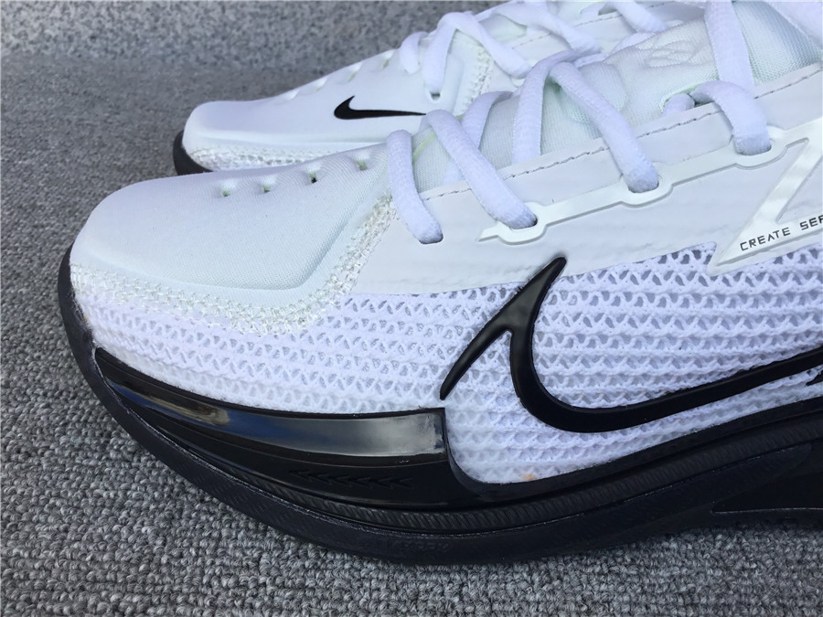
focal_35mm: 31
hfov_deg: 58.4
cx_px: 412
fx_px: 737
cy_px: 308
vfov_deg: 45.4
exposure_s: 1/388
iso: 25
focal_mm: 3.3
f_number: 2.4
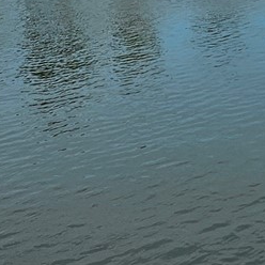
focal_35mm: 131
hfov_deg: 12.0
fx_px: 1135
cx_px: 519
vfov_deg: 12.3
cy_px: -194
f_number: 1.7
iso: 10
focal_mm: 6.3
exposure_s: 1/1148
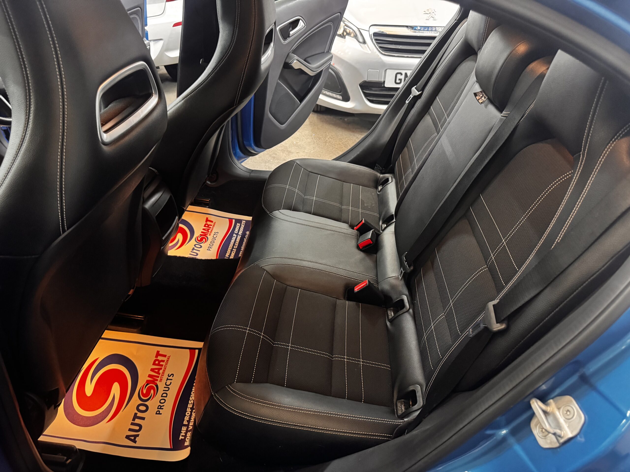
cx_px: 315
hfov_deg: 71.6
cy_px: 236
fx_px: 437
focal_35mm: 24
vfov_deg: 56.8
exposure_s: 1/33
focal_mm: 6.76
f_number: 1.78
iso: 1000
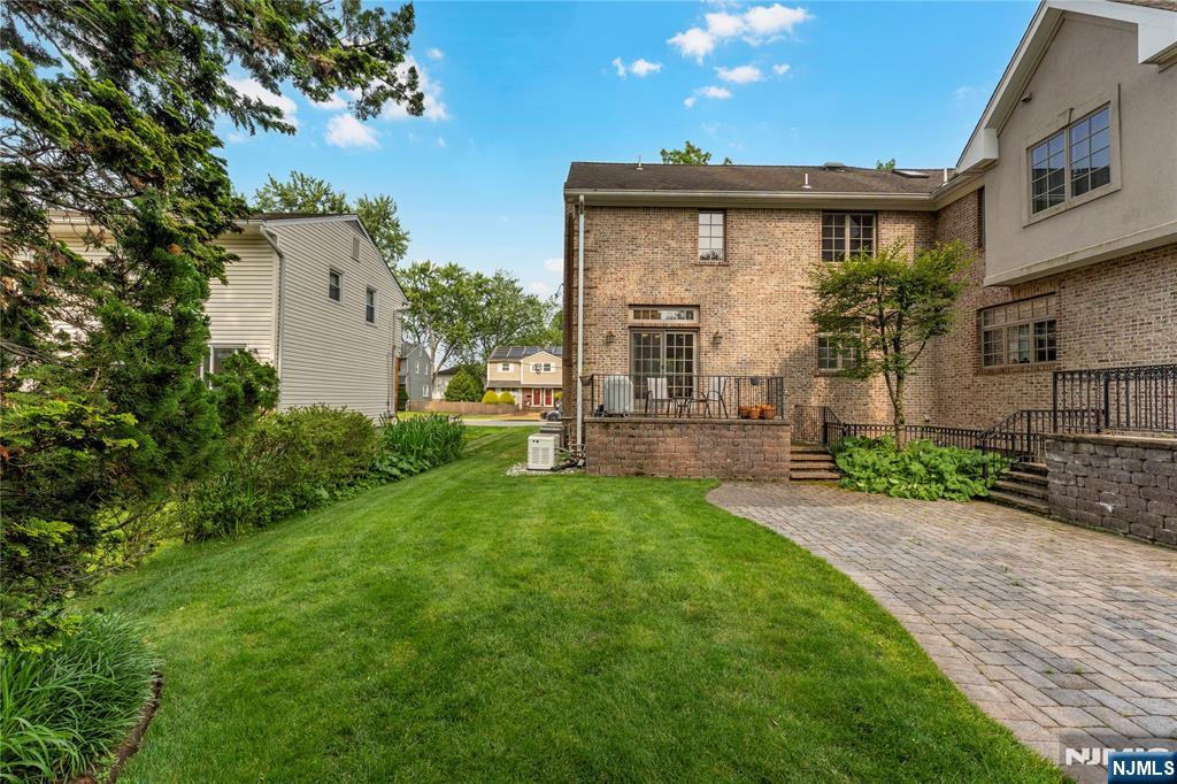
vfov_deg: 81.2
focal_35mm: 14
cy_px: 392
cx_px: 588
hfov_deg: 104.3
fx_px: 458
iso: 400
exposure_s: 1/1000
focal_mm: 14
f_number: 8
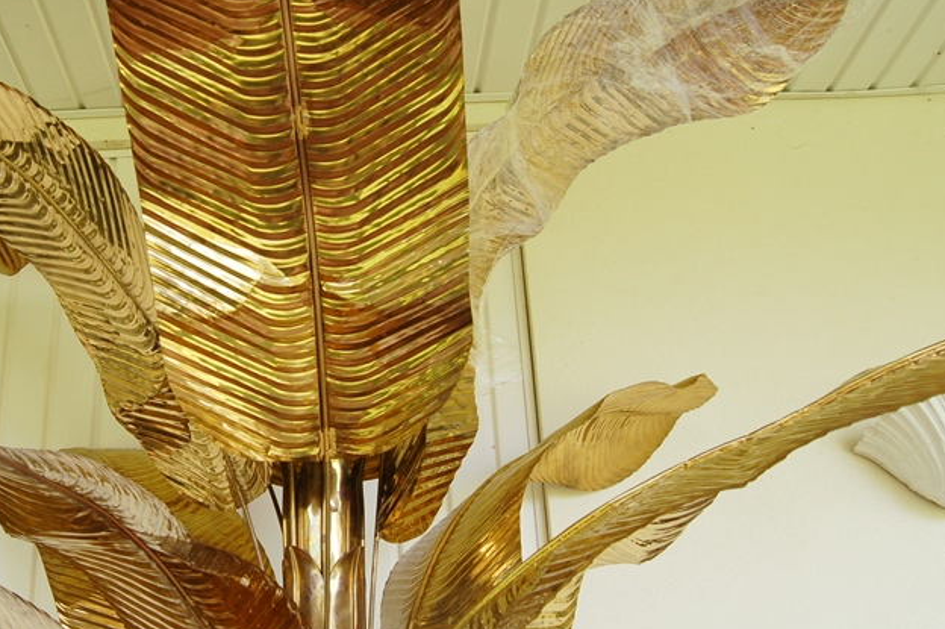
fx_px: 1023
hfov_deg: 48.4
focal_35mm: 39
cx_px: 282
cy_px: 315
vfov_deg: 34.2
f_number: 5
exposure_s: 1/100
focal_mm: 18
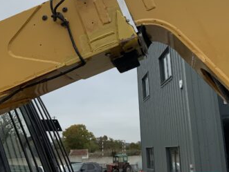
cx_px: 104
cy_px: 19
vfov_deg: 25.4
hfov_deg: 34.3
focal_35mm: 56
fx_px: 371
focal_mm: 3
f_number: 1.8
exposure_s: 1/709
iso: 16
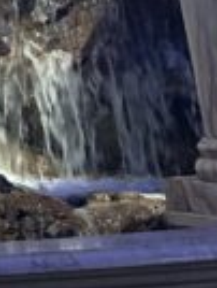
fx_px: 1650
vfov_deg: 8.3
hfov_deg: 6.7
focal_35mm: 198
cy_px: -593
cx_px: -471
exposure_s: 1/60
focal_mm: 5.7
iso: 200
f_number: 1.5
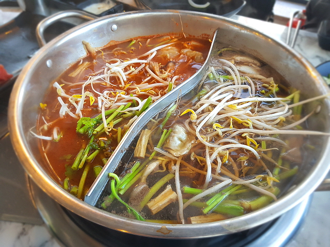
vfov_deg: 53.1
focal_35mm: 26
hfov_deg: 67.3
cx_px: 165
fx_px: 248
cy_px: 124
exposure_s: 1/60
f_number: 1.7
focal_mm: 4.3
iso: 64
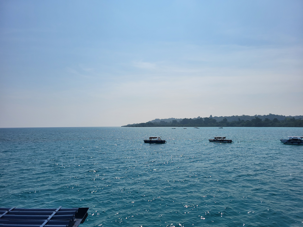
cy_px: 114
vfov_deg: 53.1
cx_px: 152
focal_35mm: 26
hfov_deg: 67.3
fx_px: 228
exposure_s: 1/7810
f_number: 1.8
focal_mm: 5.4
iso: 40
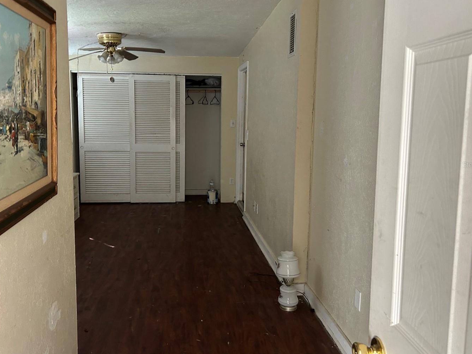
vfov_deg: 45.4
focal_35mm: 31
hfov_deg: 58.3
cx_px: 215
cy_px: 164
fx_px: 423
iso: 250
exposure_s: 1/60
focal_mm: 5.7
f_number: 1.5
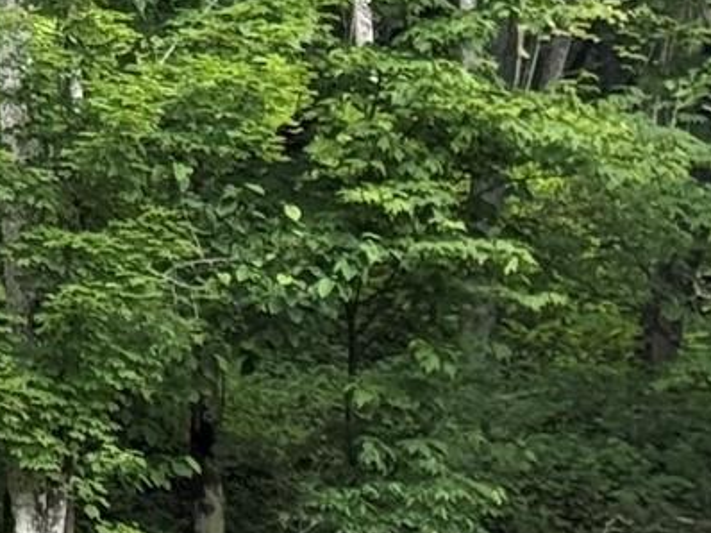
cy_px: 791
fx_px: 5070
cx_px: -1052
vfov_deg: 5.9
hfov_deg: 7.5
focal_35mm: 247
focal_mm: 6.76
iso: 80
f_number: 1.78
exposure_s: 1/726
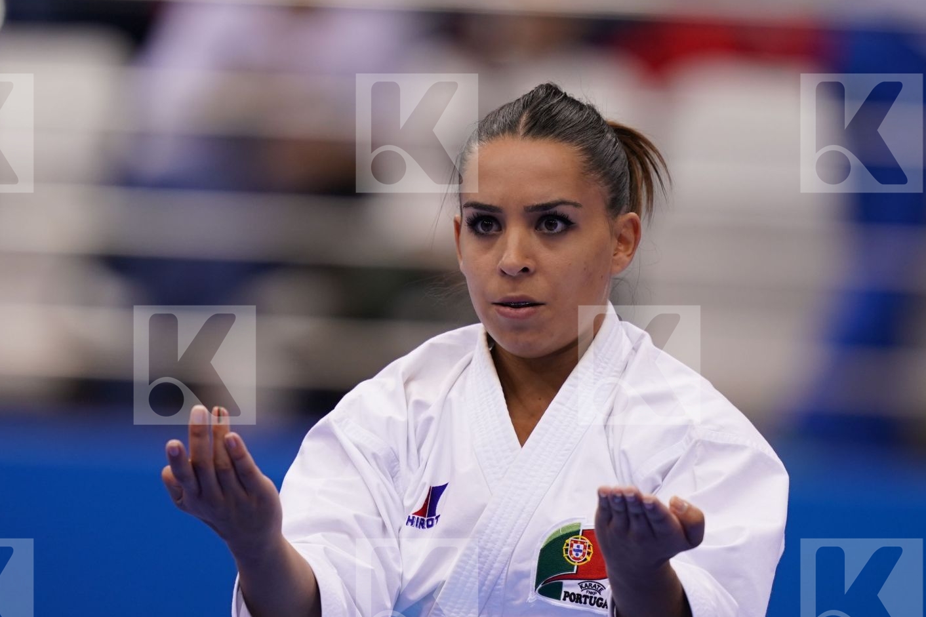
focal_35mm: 765
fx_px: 19674
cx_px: 417
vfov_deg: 1.8
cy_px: 365
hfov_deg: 2.7
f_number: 2.8
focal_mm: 400
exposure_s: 1/500
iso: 500
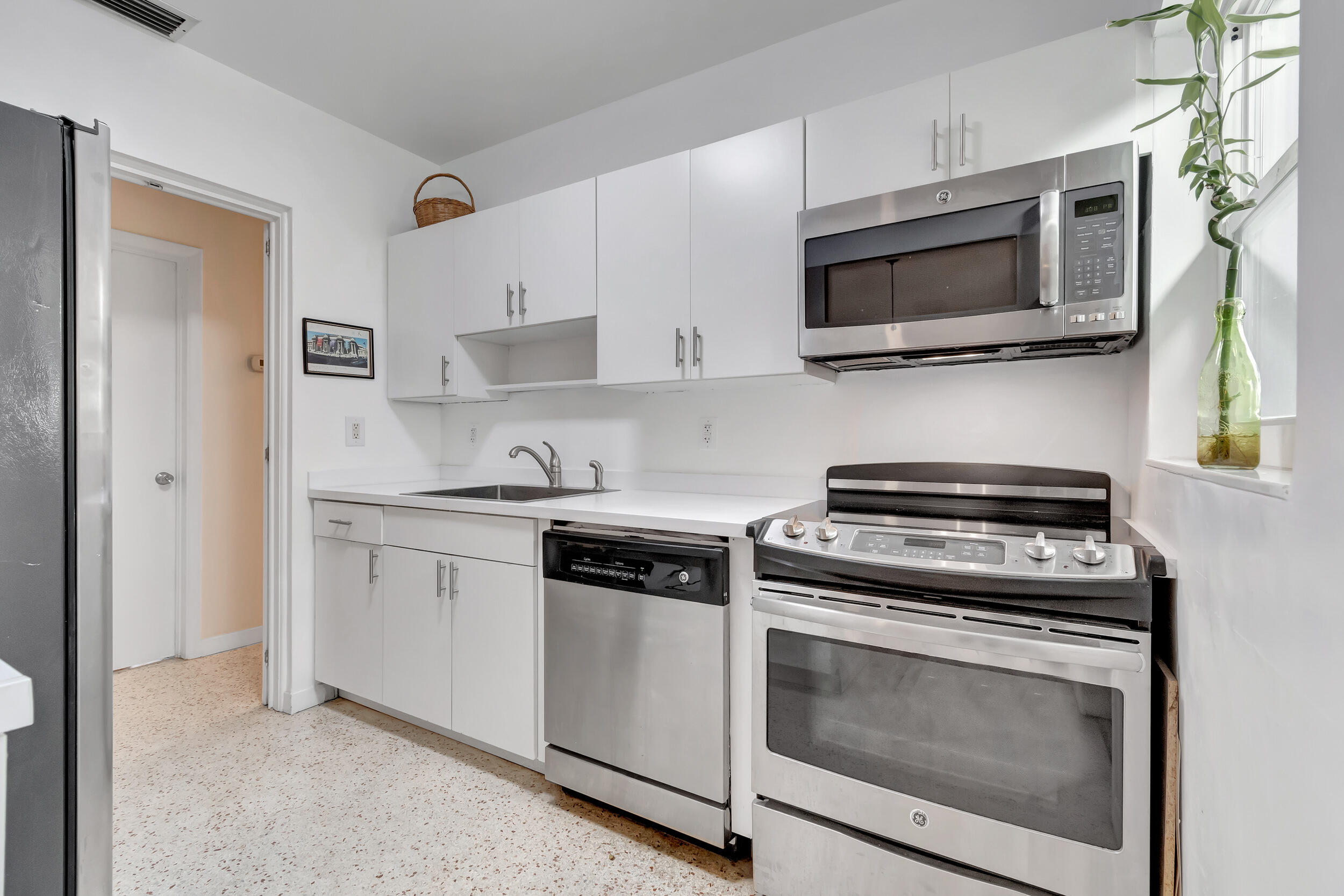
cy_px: 448
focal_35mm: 15
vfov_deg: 77.3
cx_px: 672
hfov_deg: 100.4
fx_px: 560
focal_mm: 10
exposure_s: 1/15
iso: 2500
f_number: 8
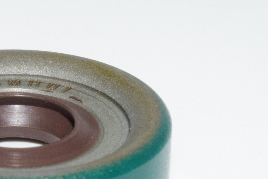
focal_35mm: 211
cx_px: 17
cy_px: 171
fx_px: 1574
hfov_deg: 9.7
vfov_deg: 6.5
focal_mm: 55
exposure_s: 1/60
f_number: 36
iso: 1600
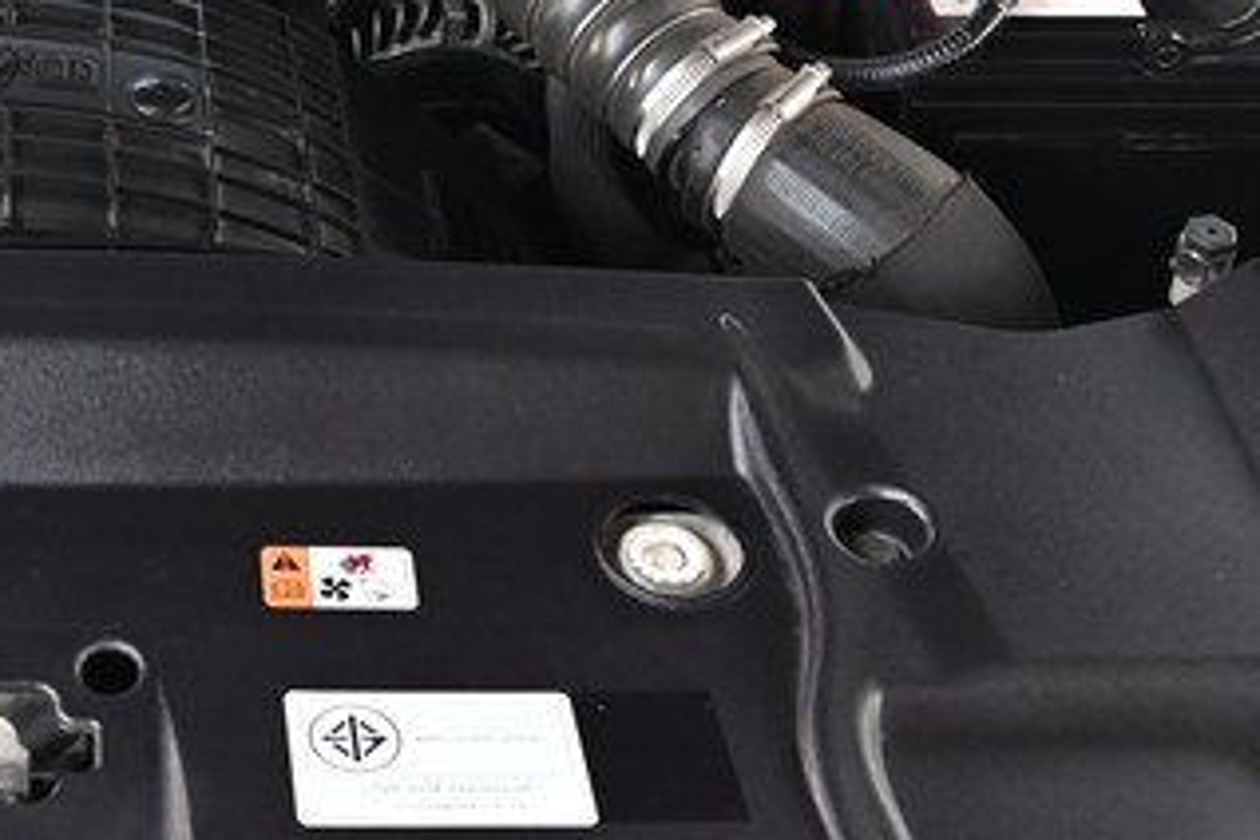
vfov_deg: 15.8
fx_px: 2905
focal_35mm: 83
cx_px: -32
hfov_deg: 23.3
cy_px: -178
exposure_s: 1/30
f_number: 5.6
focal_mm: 24
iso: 280
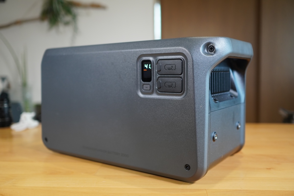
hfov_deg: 53.1
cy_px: 98
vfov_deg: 36.9
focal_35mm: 36
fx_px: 294
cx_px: 147
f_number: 1.8
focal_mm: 24
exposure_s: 1/100
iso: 400
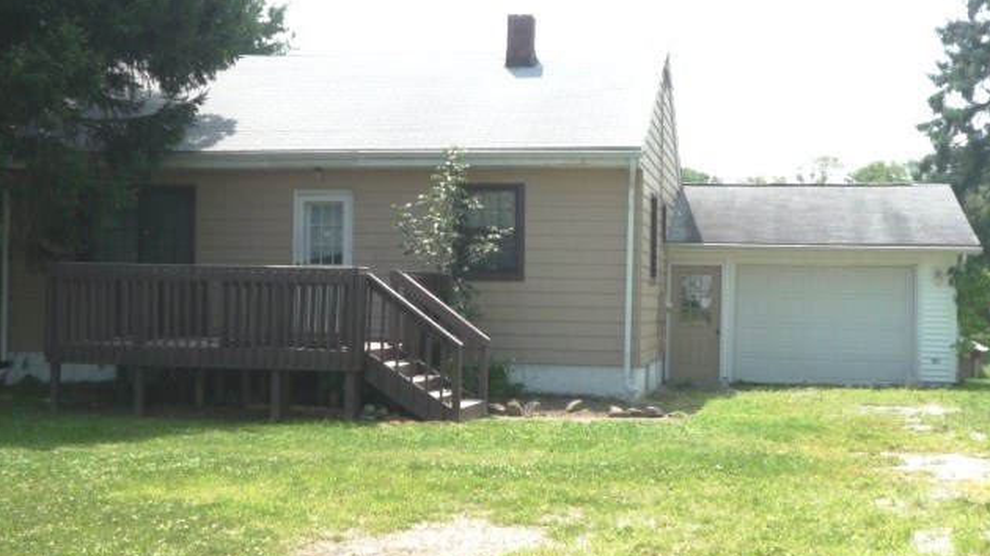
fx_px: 1365
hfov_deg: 39.9
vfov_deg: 23.0
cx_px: 490
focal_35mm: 52
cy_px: 276
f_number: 3.5
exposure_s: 1/500
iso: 100
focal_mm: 4.7
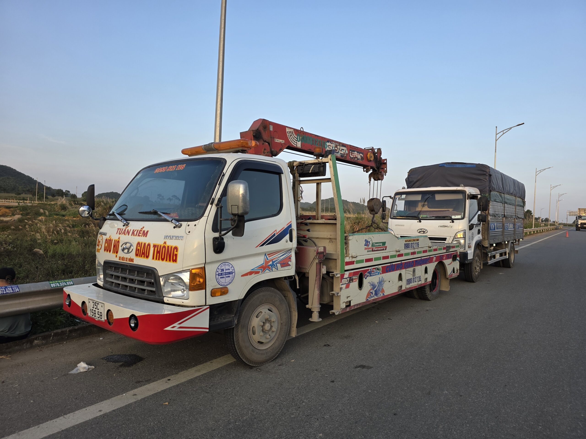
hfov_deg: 73.9
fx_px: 389
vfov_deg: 58.9
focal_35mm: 23
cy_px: 220
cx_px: 293
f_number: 1.7
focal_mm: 6.3
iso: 80
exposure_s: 1/1472
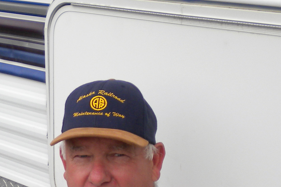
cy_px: 204
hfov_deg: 19.0
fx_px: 835
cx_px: 75
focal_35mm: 107
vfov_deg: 12.6
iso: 80
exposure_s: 1/103
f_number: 3.1
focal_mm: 6.3
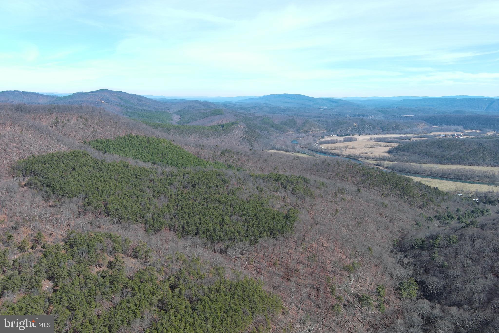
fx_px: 402
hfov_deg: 63.7
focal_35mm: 29
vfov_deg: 45.0
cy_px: 166
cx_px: 250
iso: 100
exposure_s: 1/688
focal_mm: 10.57
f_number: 2.8
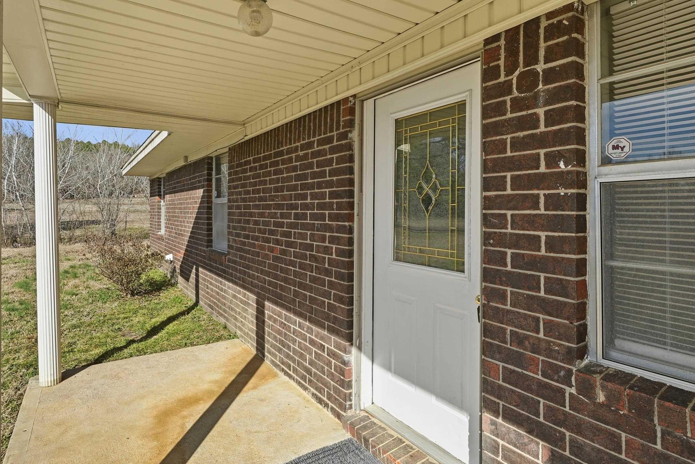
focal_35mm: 19
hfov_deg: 86.8
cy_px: 204
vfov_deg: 64.3
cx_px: 329
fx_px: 367
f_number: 9
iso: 250
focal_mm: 10
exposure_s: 1/1600
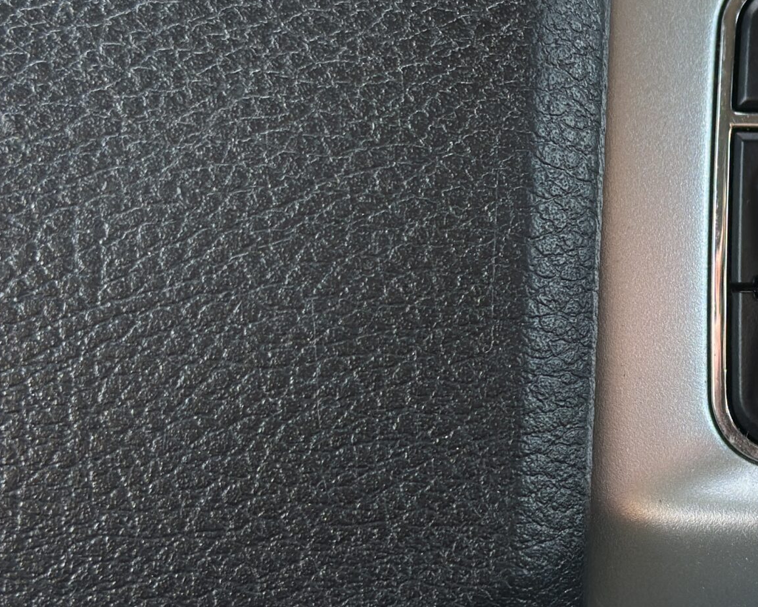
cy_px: 324
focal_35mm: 104
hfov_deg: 18.2
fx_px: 2334
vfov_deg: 14.8
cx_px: 678
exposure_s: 1/121
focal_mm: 6.86
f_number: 1.78
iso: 80
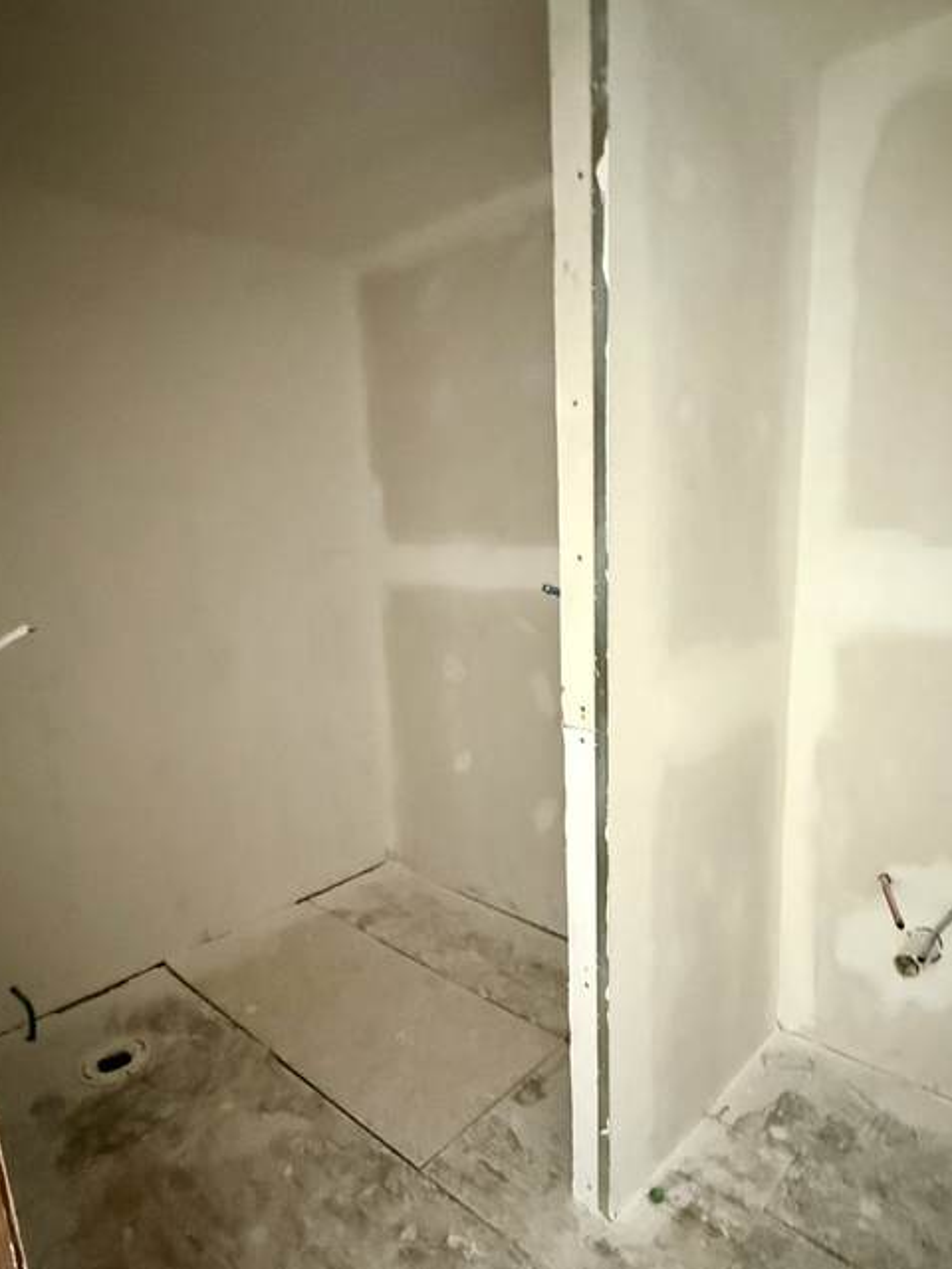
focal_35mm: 21
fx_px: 770
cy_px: 712
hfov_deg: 63.4
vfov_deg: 78.7
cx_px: 510
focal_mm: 2.22
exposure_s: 1/44
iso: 1250
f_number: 2.2
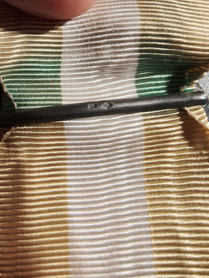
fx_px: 185
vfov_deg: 73.9
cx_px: 104
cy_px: 139
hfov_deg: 58.9
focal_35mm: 23
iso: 125
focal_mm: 2.32
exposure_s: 1/100
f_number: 2
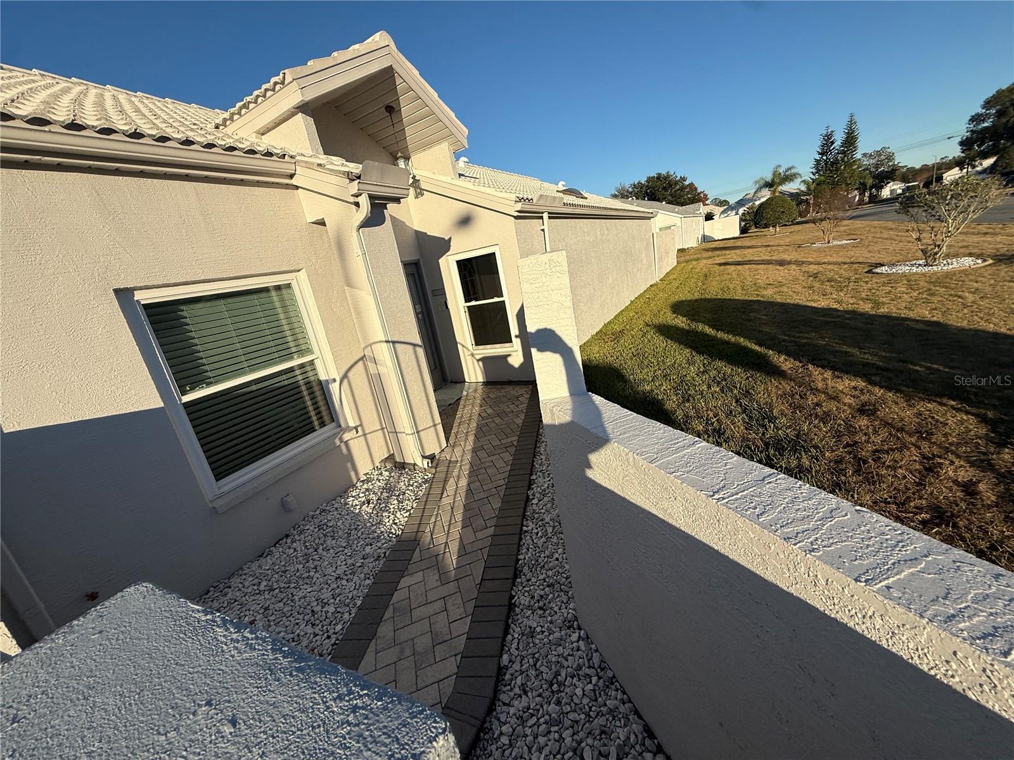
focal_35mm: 14
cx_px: 507
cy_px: 380
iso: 50
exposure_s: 1/2841
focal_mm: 2.22
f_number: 2.2
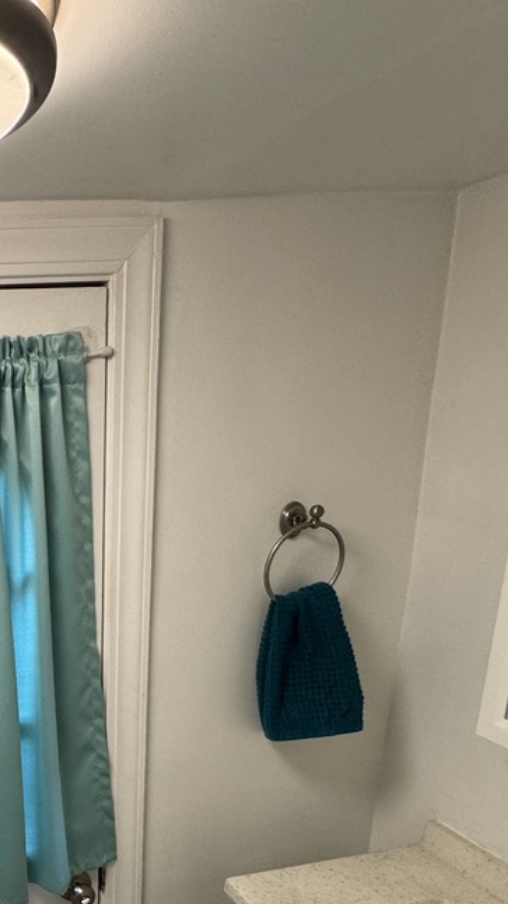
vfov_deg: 54.7
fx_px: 815
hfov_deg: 30.7
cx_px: -59
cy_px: 702
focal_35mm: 34
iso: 160
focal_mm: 2.22
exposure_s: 1/60
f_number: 2.2
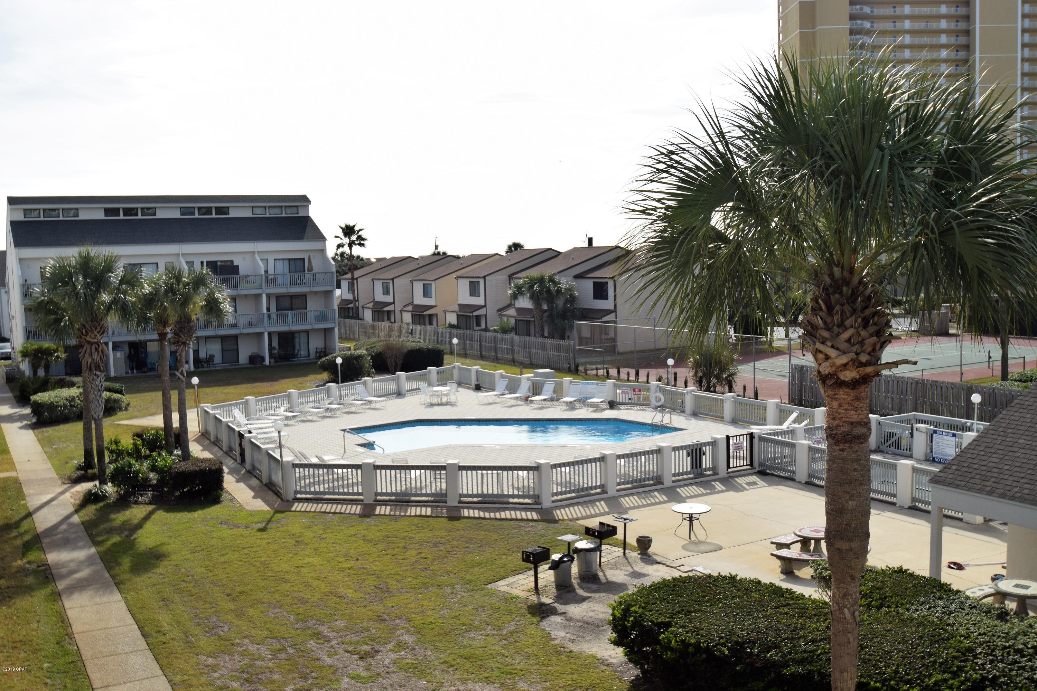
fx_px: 1037
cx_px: 518
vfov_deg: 36.9
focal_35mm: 36
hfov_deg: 53.1
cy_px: 346
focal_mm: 24
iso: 200
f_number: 11
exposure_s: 1/500
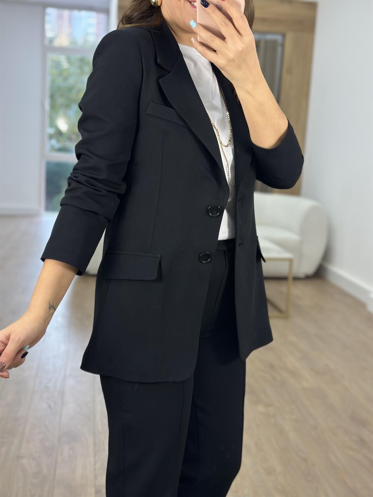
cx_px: 186
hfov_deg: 30.3
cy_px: 248
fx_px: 690
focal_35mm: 48
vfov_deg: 39.7
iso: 64
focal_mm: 6.86
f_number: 1.78
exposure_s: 1/121
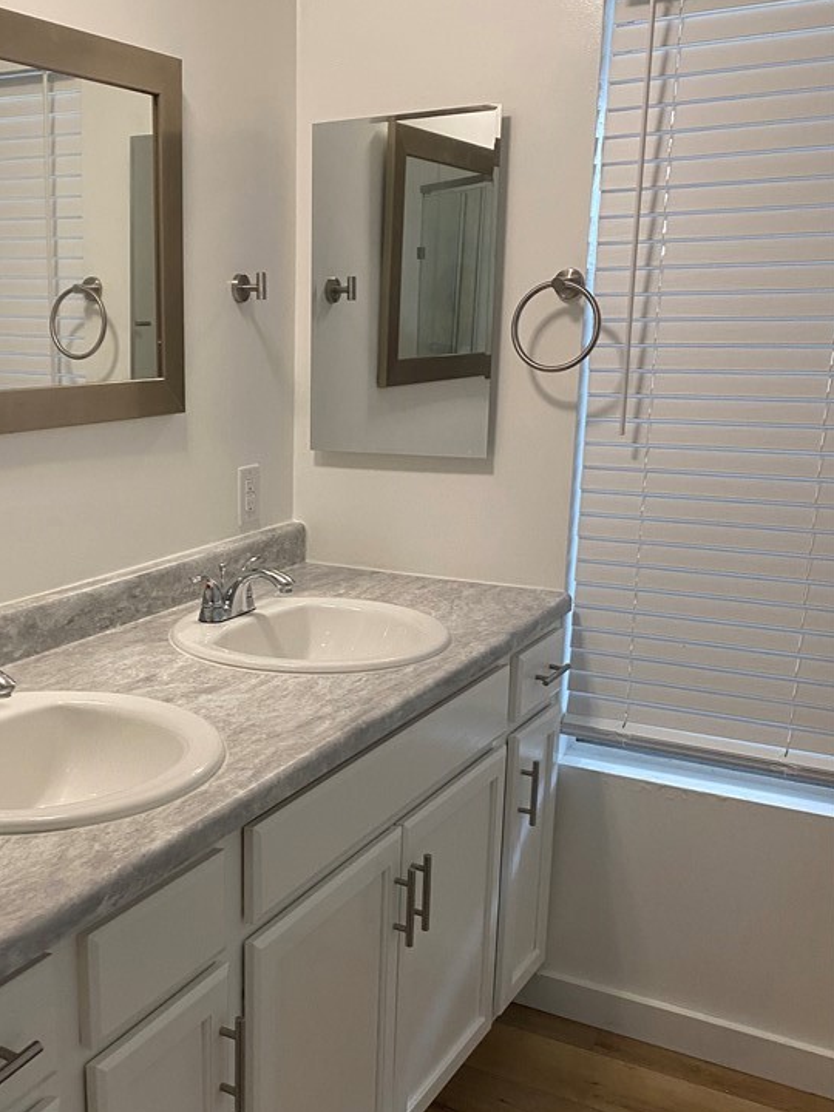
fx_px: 1189
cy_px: 638
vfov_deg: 50.0
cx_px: 244
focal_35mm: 37
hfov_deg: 38.0
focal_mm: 4.25
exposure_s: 1/60
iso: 160
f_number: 1.8
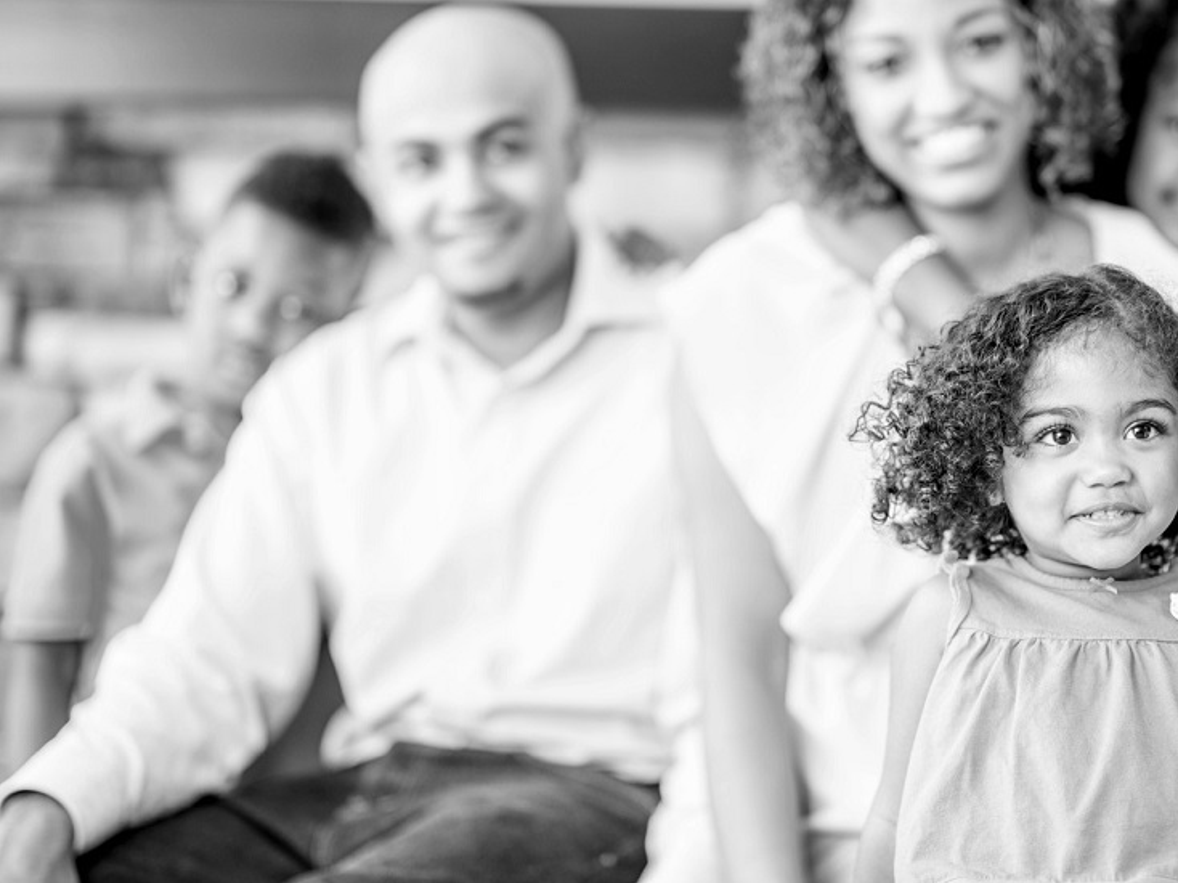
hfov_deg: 17.2
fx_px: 3878
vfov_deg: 13.0
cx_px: 745
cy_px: 392
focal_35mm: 114
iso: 100
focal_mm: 85
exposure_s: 1/200
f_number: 1.8
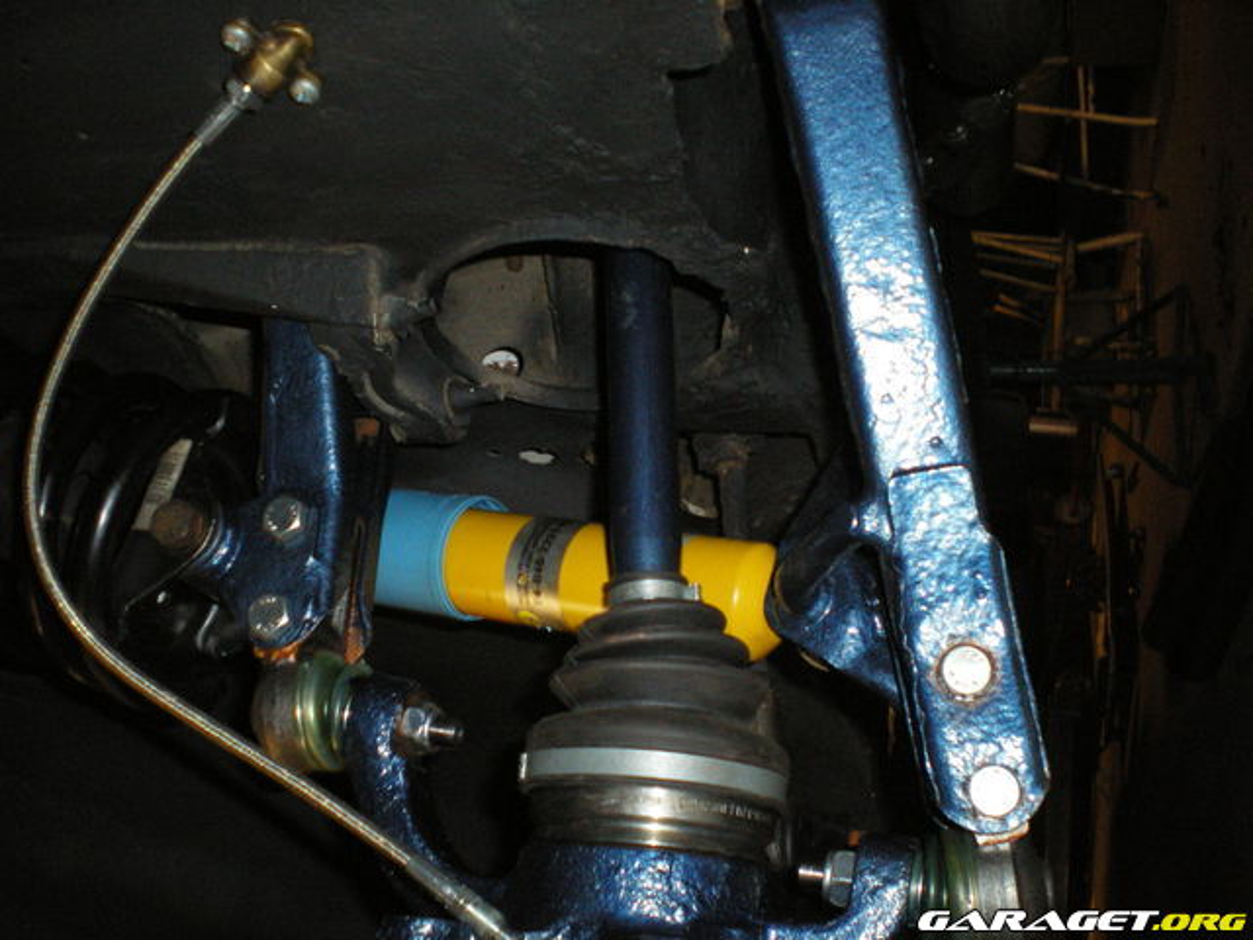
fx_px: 1375
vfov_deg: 37.7
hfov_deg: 49.0
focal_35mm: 38
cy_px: 470
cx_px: 626
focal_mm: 6.3
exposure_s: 1/50
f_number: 3.1
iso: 400
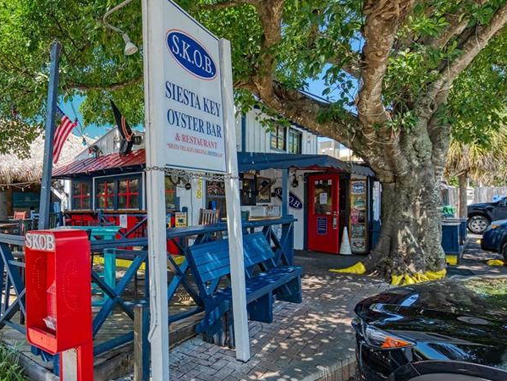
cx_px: 140
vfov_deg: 58.8
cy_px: 208
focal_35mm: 23
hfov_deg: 70.0
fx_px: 337
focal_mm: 14
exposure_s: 1/80
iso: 400
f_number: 7.1
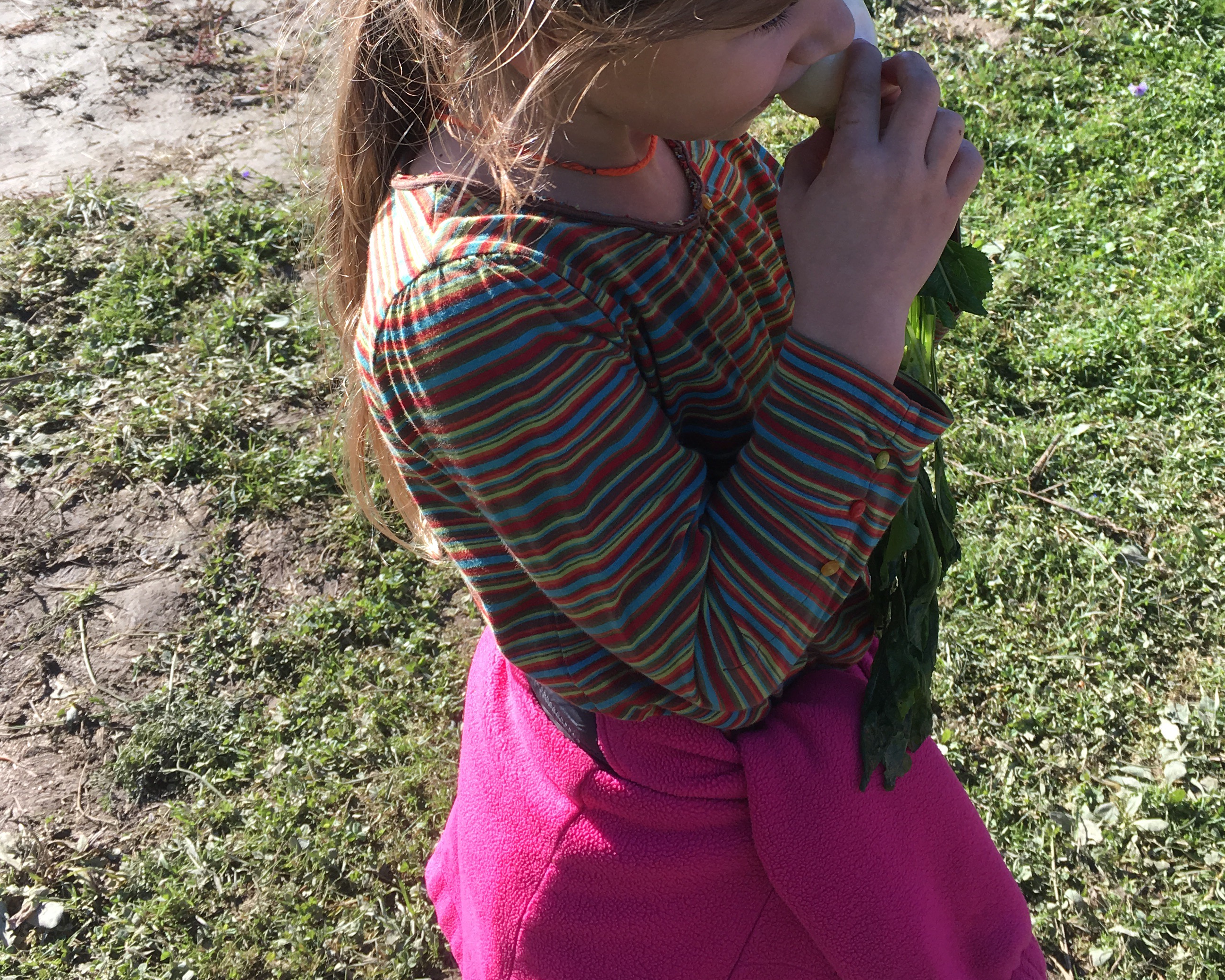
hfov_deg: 42.0
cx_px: 671
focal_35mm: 44
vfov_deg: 33.7
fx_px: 1595
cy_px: 285
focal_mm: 4.15
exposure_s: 1/549
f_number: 2.2
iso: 25
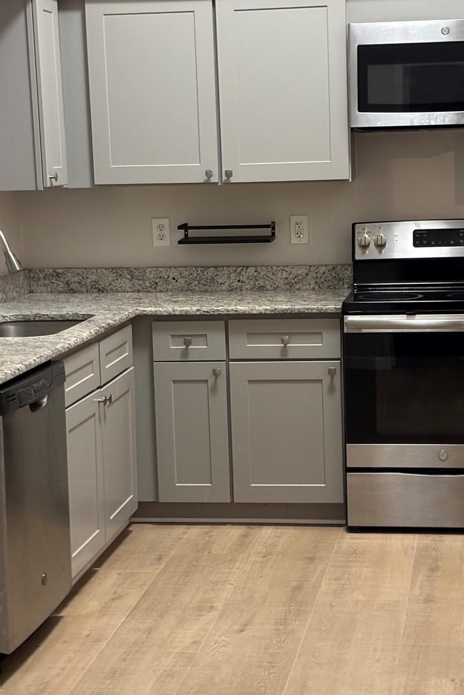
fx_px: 1411
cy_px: 350
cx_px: 293
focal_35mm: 73
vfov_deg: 27.7
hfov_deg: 18.6
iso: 400
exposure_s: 1/30
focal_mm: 5.96
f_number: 1.6
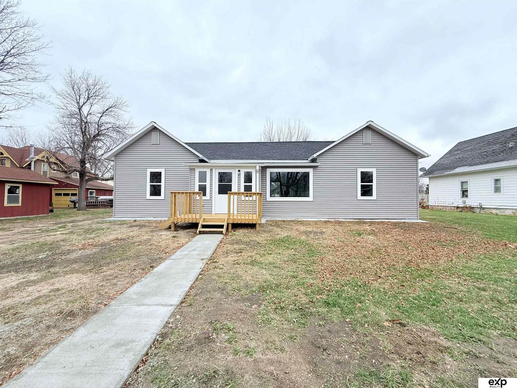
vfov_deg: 85.7
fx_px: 209
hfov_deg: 102.1
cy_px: 194
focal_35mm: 14
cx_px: 258
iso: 50
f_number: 2.2
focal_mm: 2.22
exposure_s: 1/694
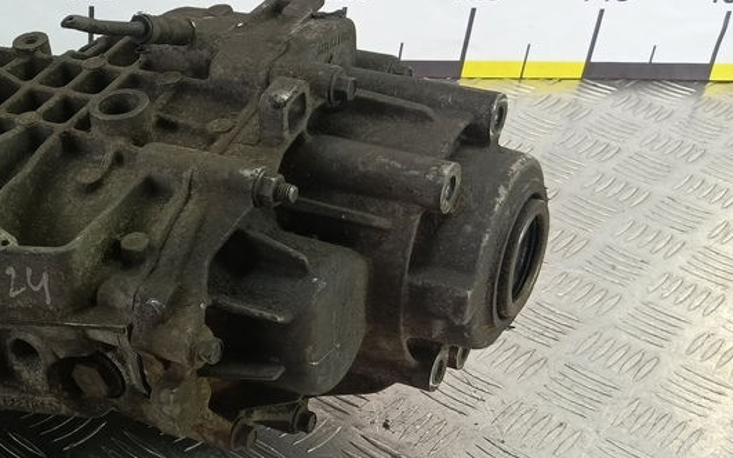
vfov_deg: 27.4
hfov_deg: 39.2
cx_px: 54
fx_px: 939
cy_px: 273
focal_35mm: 47
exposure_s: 1/50
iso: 121
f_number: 1.6
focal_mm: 4.11
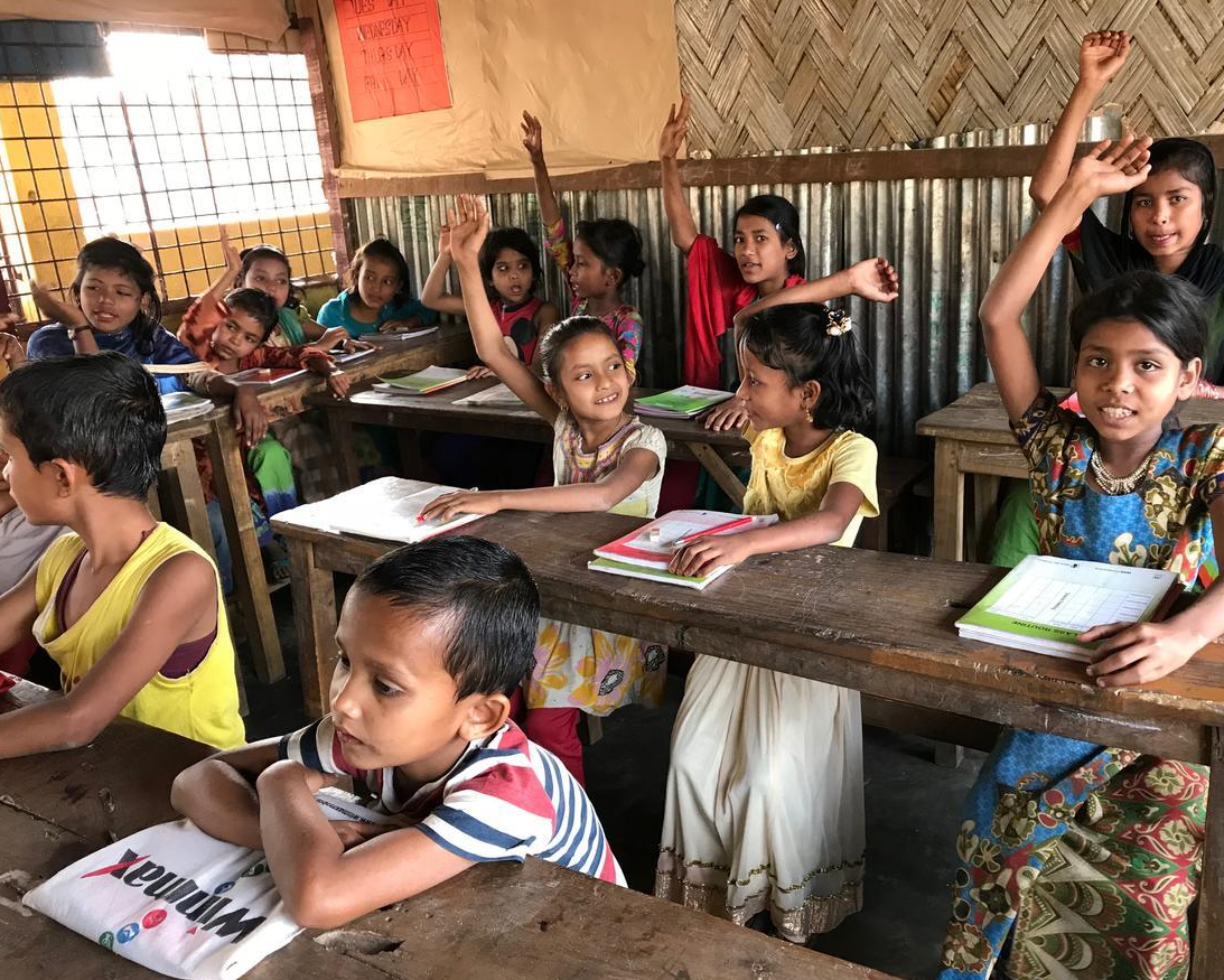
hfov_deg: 58.7
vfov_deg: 48.5
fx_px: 1087
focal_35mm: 30
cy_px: 496
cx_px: 651
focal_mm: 3.99
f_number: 1.8
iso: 50
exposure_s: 1/17
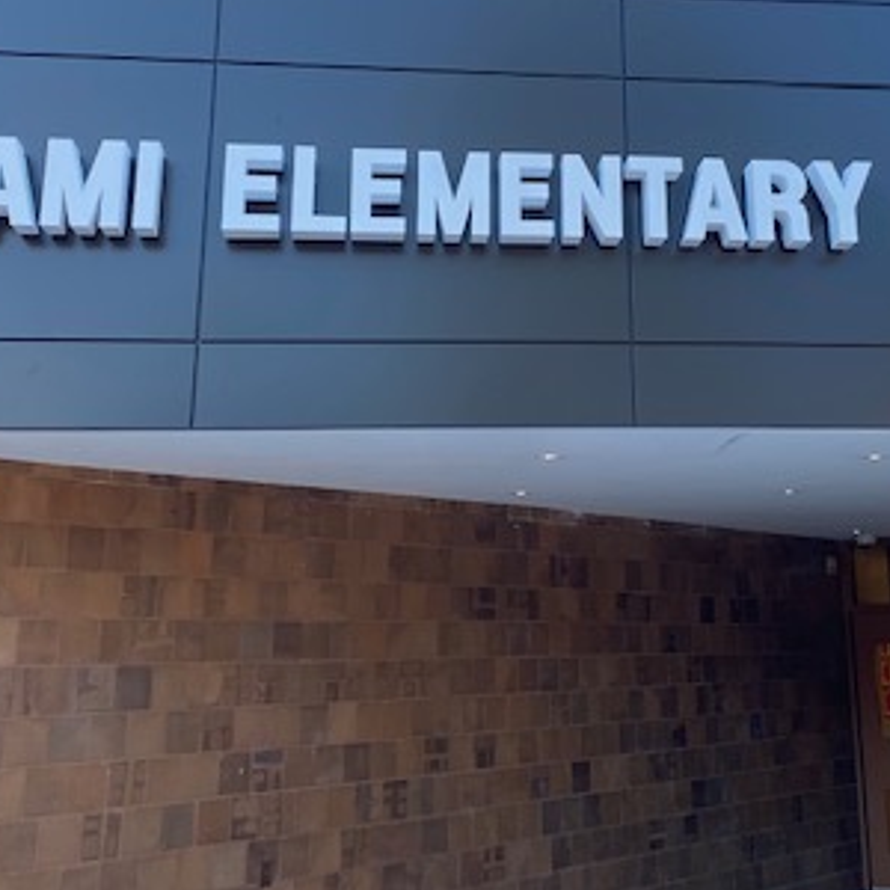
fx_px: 1425
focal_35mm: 49
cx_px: 620
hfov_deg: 34.2
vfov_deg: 33.9
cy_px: 208
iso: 32
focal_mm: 4.25
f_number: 1.8
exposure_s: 1/307
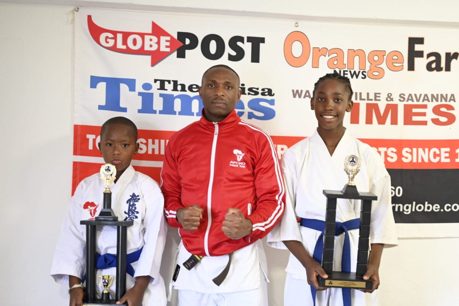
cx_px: 230
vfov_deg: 27.0
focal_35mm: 50
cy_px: 153
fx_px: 637
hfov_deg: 39.6
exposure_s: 1/60
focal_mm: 50
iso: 900
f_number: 1.8
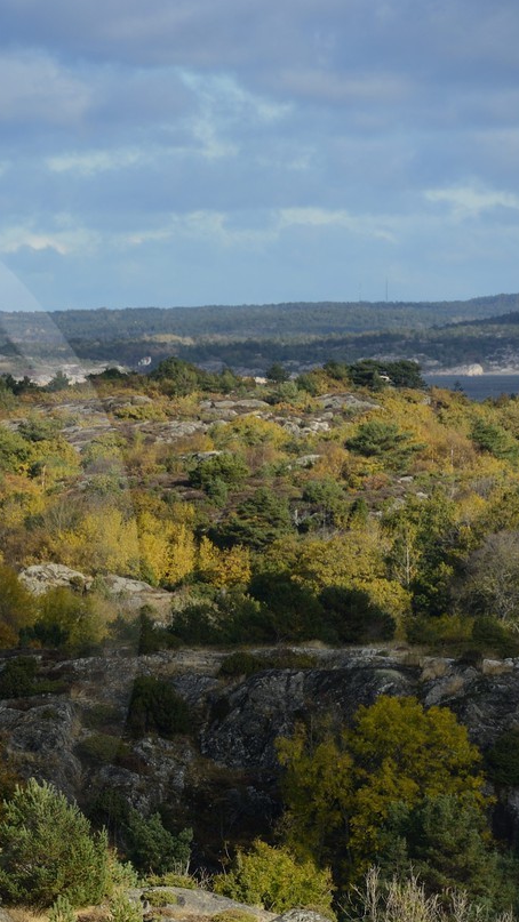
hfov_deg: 2.9
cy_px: 599
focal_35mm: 415
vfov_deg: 5.2
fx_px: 10152
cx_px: -330
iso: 200
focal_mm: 200
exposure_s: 1/320
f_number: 9
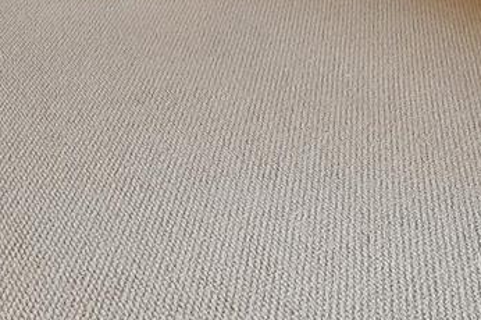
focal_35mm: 71
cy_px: -377
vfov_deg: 14.6
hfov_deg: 28.5
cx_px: 210
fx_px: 948
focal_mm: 12
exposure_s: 1/5
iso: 100
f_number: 8
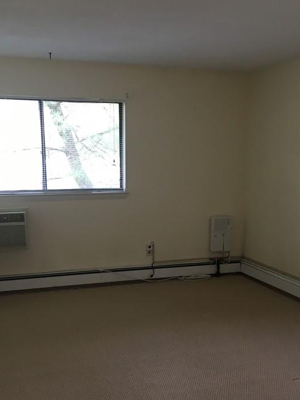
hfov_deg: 32.8
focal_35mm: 44
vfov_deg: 42.6
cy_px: 252
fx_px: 509
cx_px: 163
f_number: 2.2
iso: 64
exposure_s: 1/33
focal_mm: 4.15
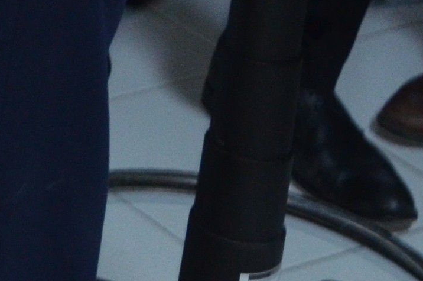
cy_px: -618
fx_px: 2663
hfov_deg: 8.4
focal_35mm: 227
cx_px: -580
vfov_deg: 5.6
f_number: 3.8
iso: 800
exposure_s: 1/60
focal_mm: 22
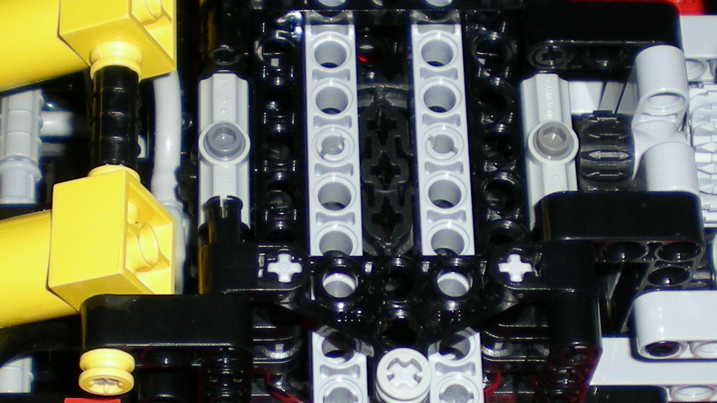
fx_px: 2072
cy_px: 293
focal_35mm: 109
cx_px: 347
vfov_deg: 11.1
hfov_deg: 19.6
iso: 50
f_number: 3.1
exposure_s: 1/60
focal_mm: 6.3
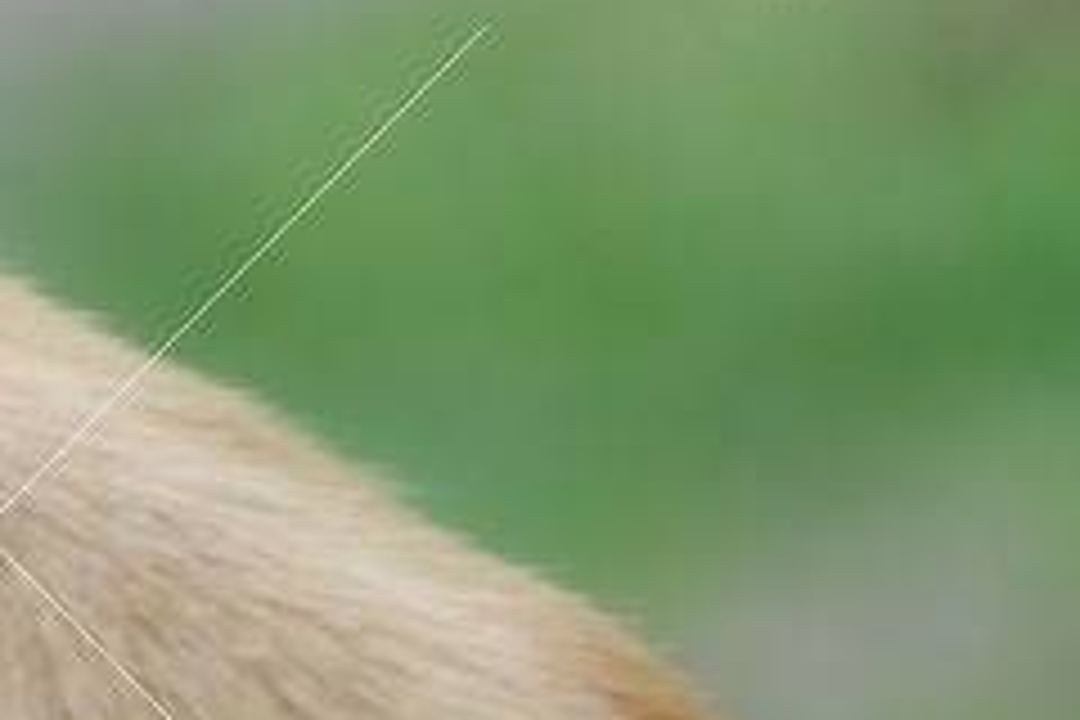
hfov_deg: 3.1
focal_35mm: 649
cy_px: 1199
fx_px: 19468
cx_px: -1683
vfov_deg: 2.1
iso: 100
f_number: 5.3
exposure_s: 1/100
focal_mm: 80
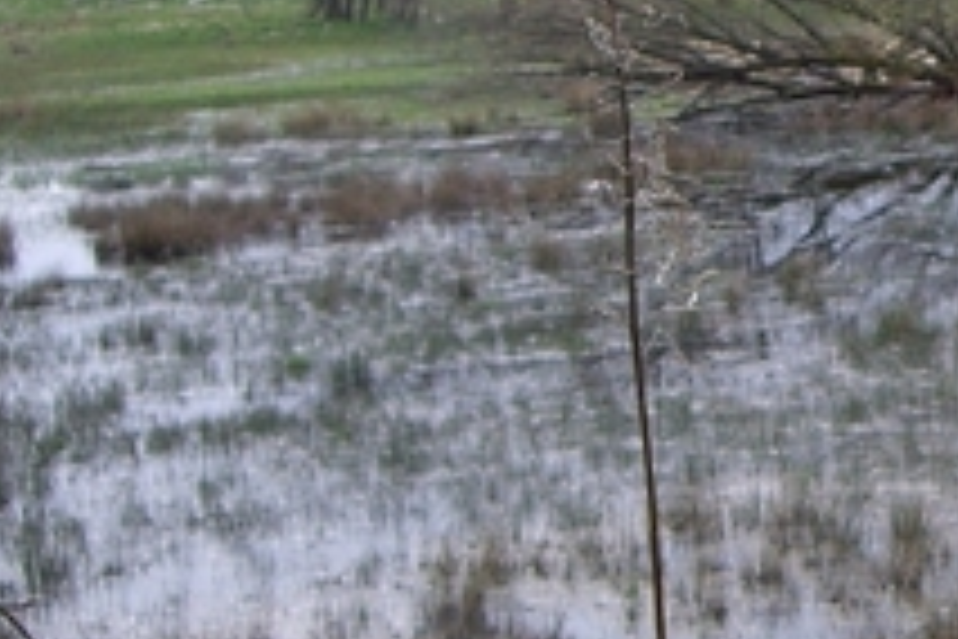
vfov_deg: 9.9
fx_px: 3672
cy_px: 216
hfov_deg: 14.4
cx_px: 1142
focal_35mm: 138
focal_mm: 7.6
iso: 64
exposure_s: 1/200
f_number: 4.8
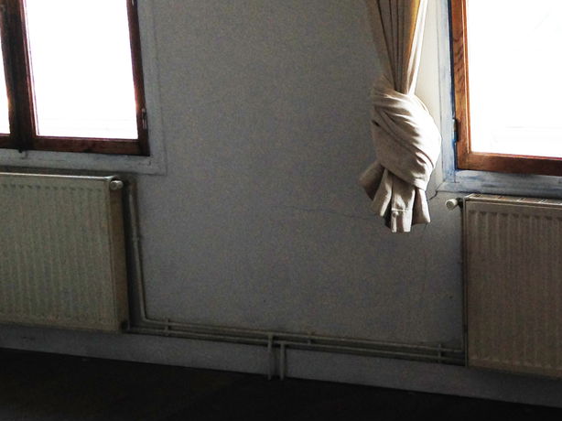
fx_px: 1396
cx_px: 571
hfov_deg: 21.9
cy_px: 176
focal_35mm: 86
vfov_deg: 17.1
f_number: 2.4
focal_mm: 4.12
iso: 50
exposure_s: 1/30
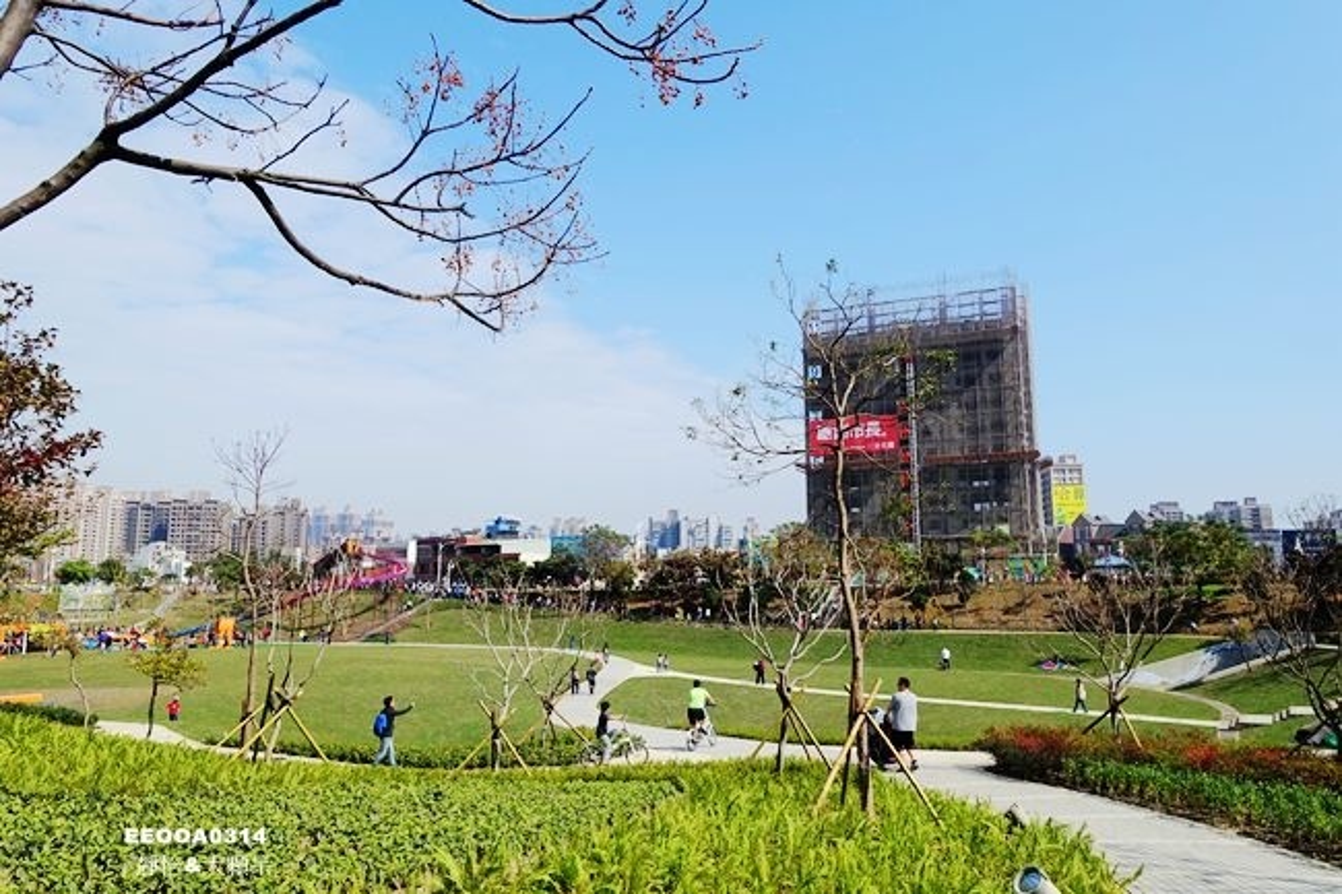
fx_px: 894
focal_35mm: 24
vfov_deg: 53.1
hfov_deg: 73.8
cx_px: 671
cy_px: 447
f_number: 4
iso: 125
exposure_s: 1/125
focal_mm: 8.8
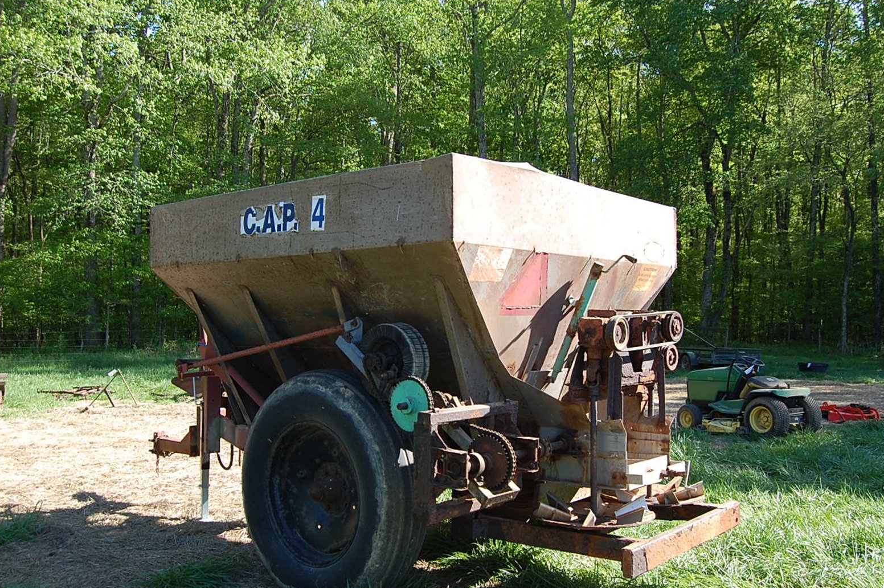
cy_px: 318
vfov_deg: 39.9
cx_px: 472
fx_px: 810
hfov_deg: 57.2
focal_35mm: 33
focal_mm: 20
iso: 200
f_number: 6.3
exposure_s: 1/160
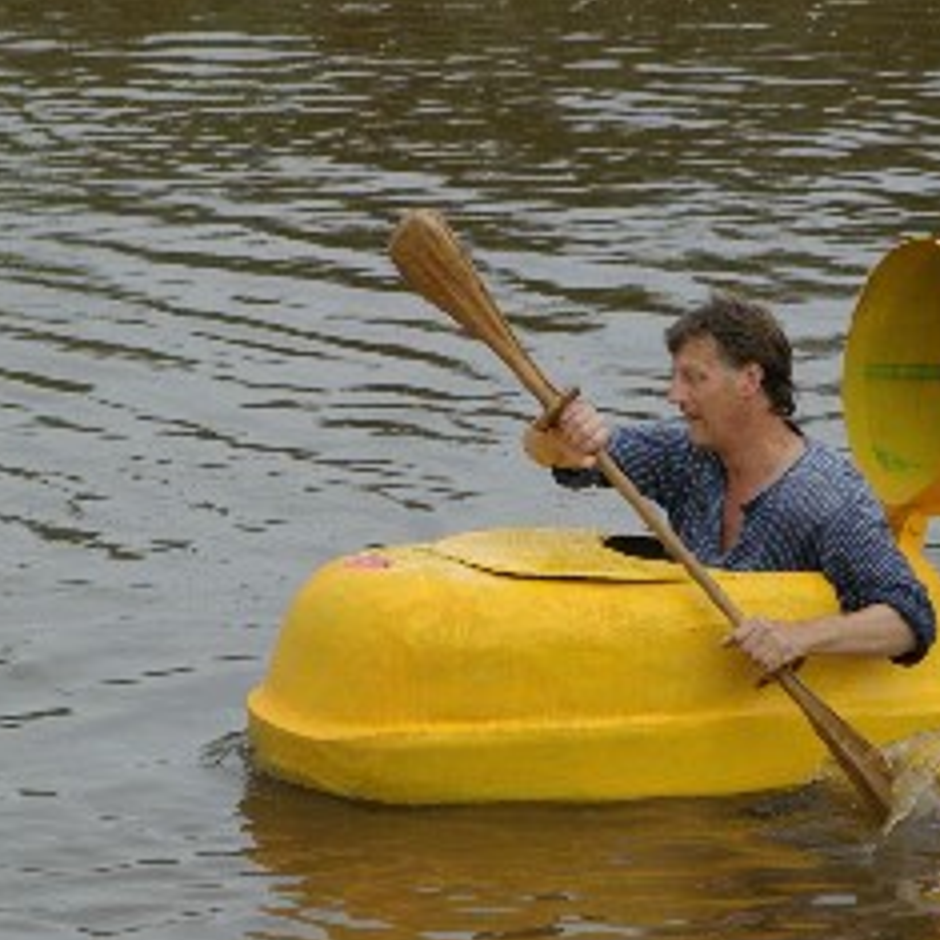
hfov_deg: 6.5
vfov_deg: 6.5
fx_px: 8289
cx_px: 648
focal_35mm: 270
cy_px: 494
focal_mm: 113
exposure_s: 1/500
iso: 800
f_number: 9.5
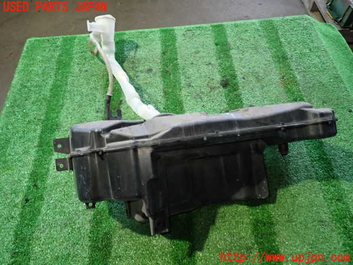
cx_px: 176
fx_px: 255
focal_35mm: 25
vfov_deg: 54.9
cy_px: 132
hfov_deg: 69.4
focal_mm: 4.5
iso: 400
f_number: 2
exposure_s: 1/30
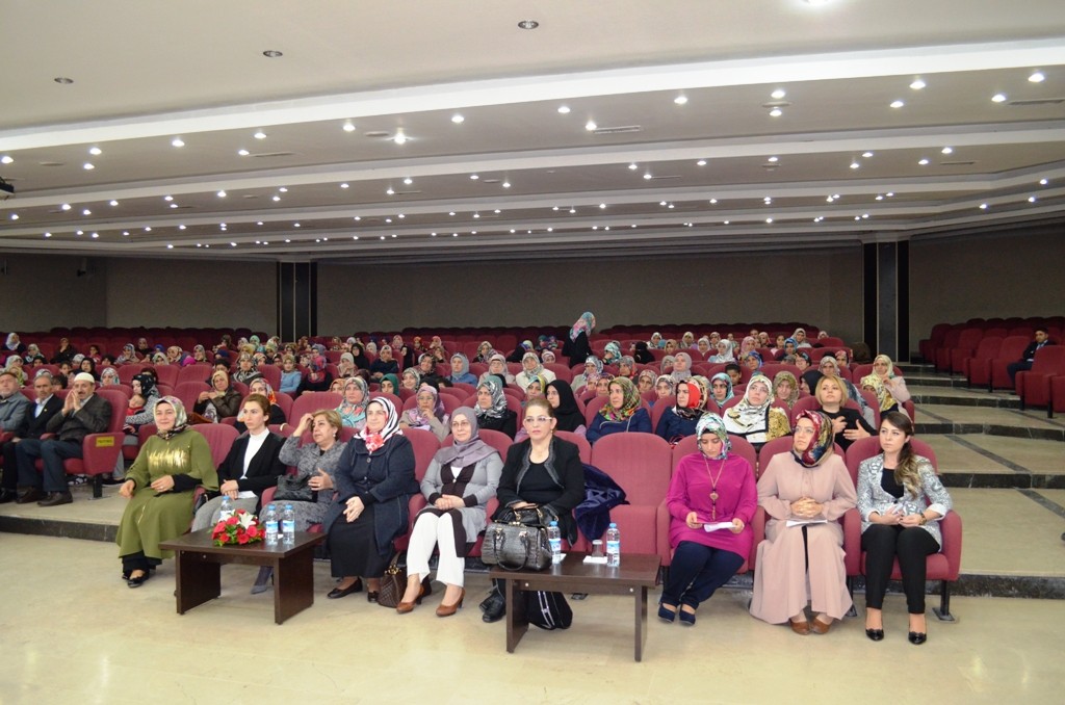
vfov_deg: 47.7
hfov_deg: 67.5
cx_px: 532
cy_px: 352
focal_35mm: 27
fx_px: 797
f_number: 3.5
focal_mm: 18
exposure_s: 1/60
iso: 1800
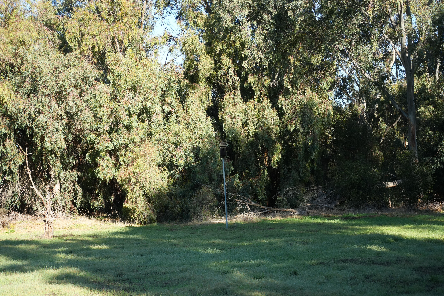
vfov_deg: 20.6
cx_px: 222
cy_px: 148
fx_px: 814
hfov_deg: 30.5
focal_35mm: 66
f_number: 5.6
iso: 640
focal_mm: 66
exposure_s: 1/640
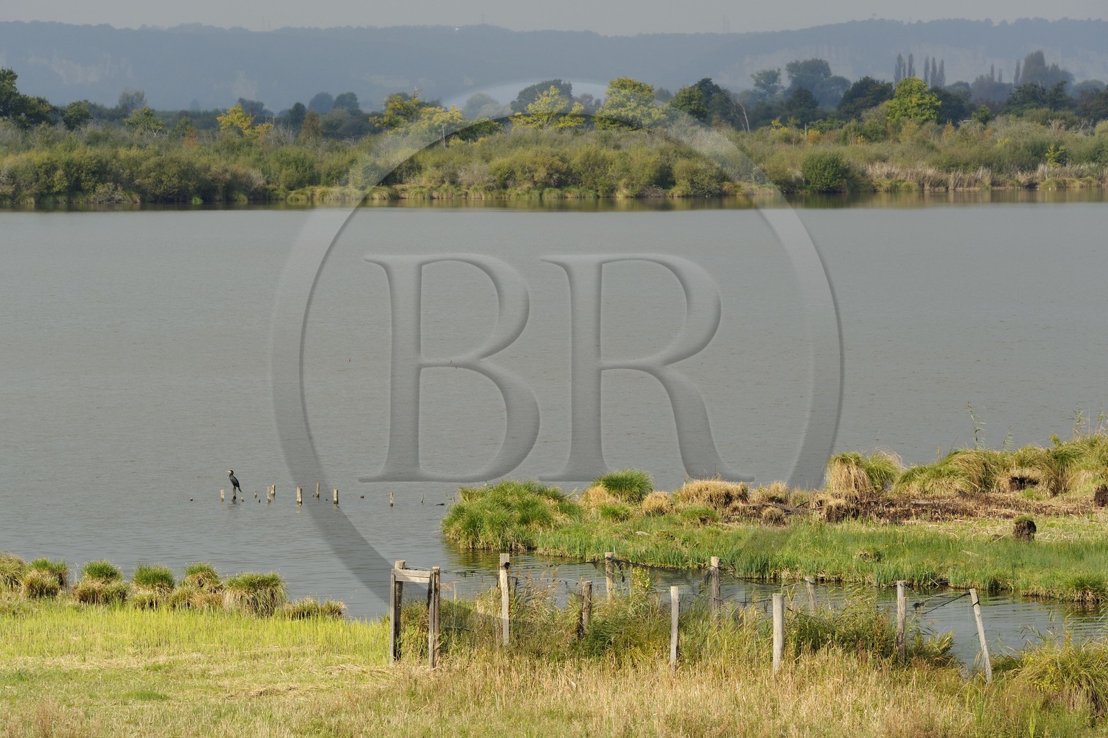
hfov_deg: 10.3
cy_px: 369
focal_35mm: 200
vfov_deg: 6.9
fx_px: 6154
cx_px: 554
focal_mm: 200
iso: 200
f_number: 11
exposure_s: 1/200
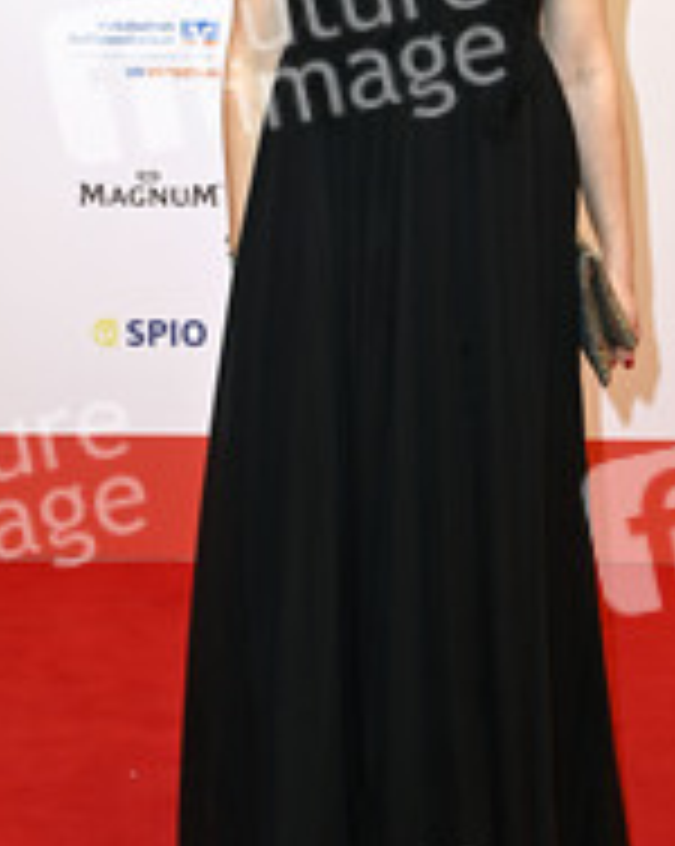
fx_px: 2201
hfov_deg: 17.4
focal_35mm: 88
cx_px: 405
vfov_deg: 21.7
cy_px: 284
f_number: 7.1
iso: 640
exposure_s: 1/200
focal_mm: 44
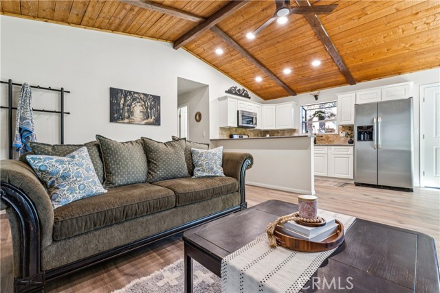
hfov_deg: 96.4
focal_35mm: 16
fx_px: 197
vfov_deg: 73.4
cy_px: 146
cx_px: 220
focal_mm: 16.1
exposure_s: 1/1.25
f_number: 13
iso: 100
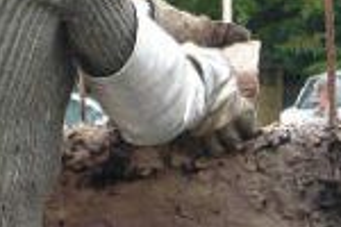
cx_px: 539
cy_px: 329
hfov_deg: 9.7
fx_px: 1942
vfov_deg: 6.6
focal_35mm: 205
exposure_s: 1/160
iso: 100
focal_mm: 6.1
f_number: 2.8
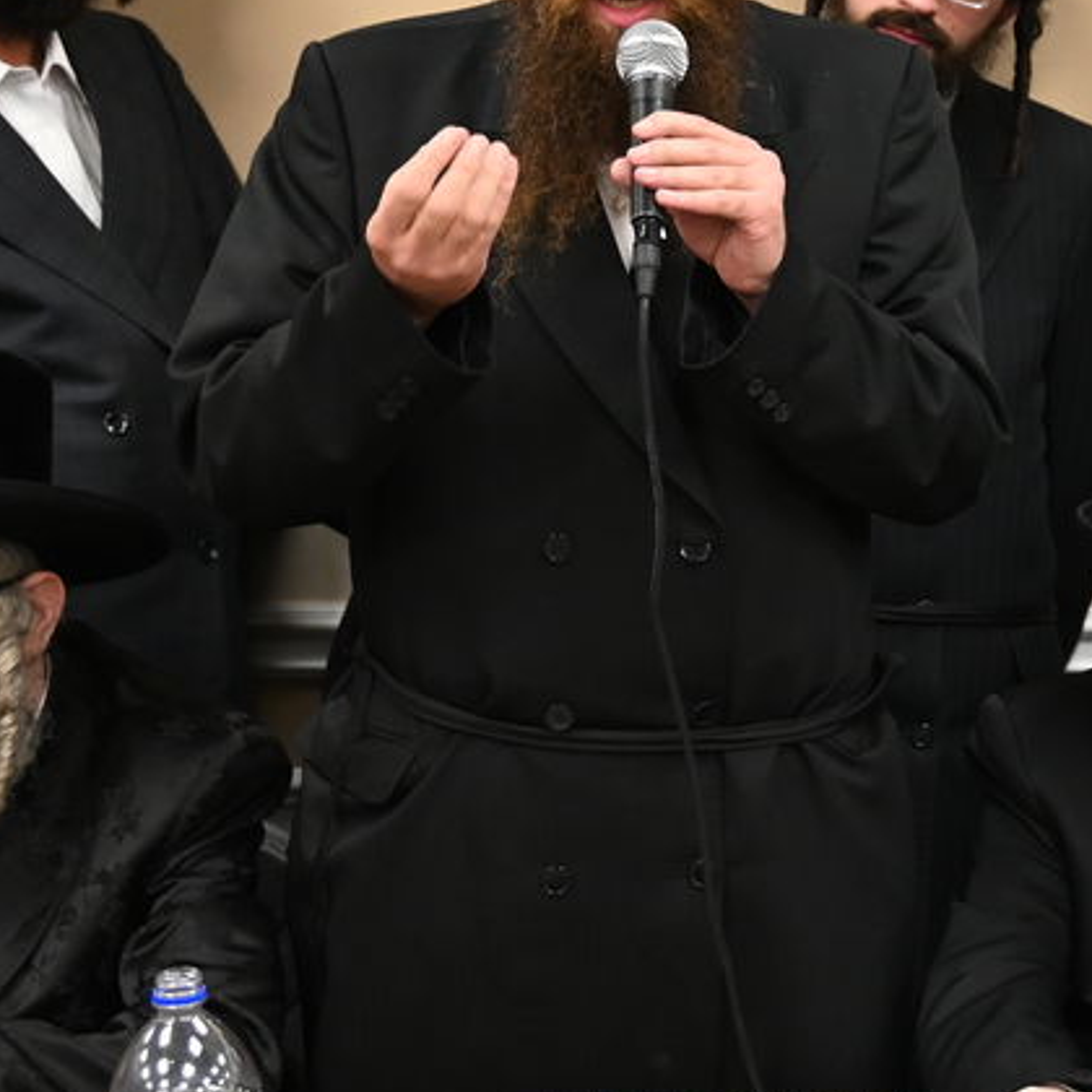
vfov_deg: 14.5
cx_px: 1630
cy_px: 181
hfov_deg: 13.8
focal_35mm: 119
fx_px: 4247
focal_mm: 28
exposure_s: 1/125
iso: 1100
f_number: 2.8
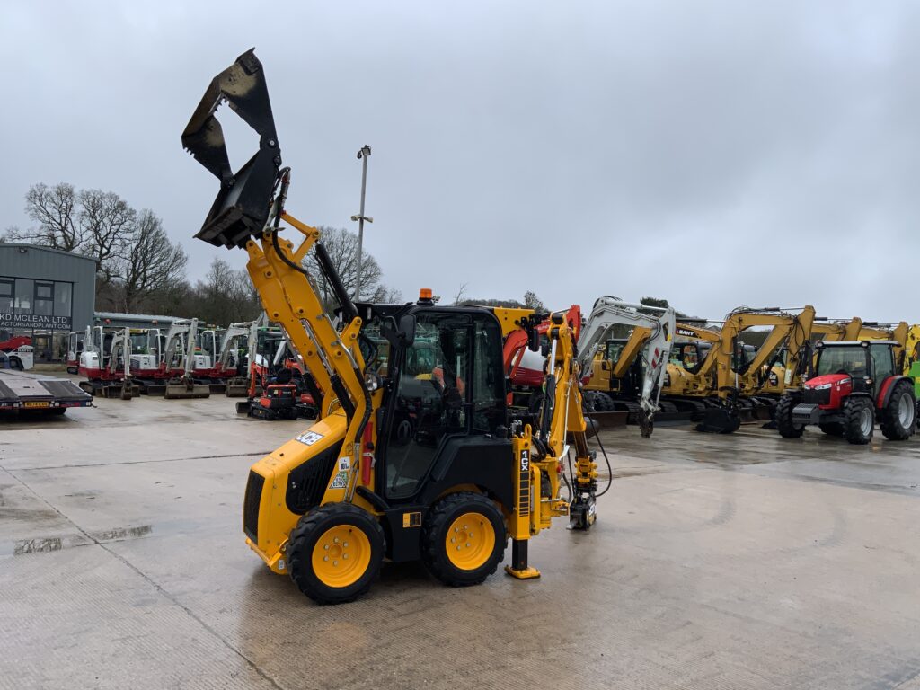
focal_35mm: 29
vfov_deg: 48.2
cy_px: 345
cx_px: 460
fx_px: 771
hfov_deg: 61.7
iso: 16
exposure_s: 1/457
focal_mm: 3
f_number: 1.8
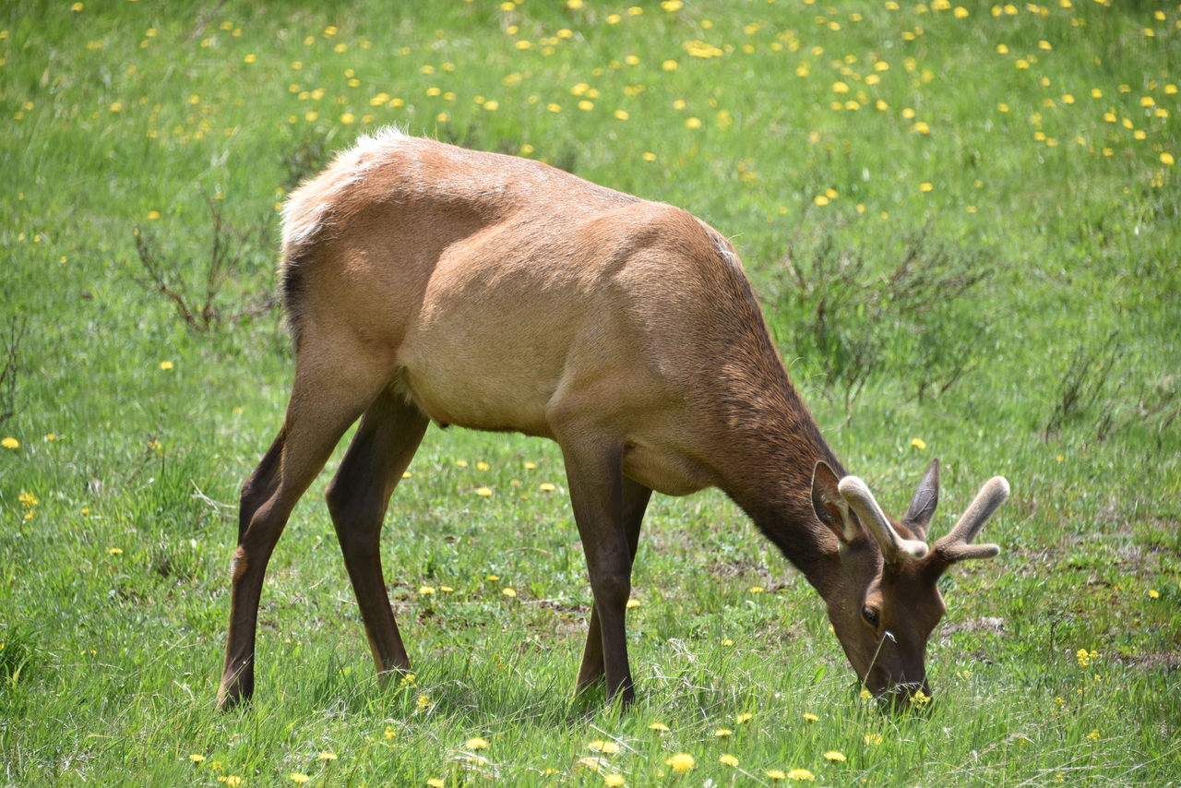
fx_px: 6890
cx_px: 590
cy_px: 394
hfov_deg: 9.8
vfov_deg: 6.5
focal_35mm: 210
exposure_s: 1/500
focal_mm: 210
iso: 200
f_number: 5.6
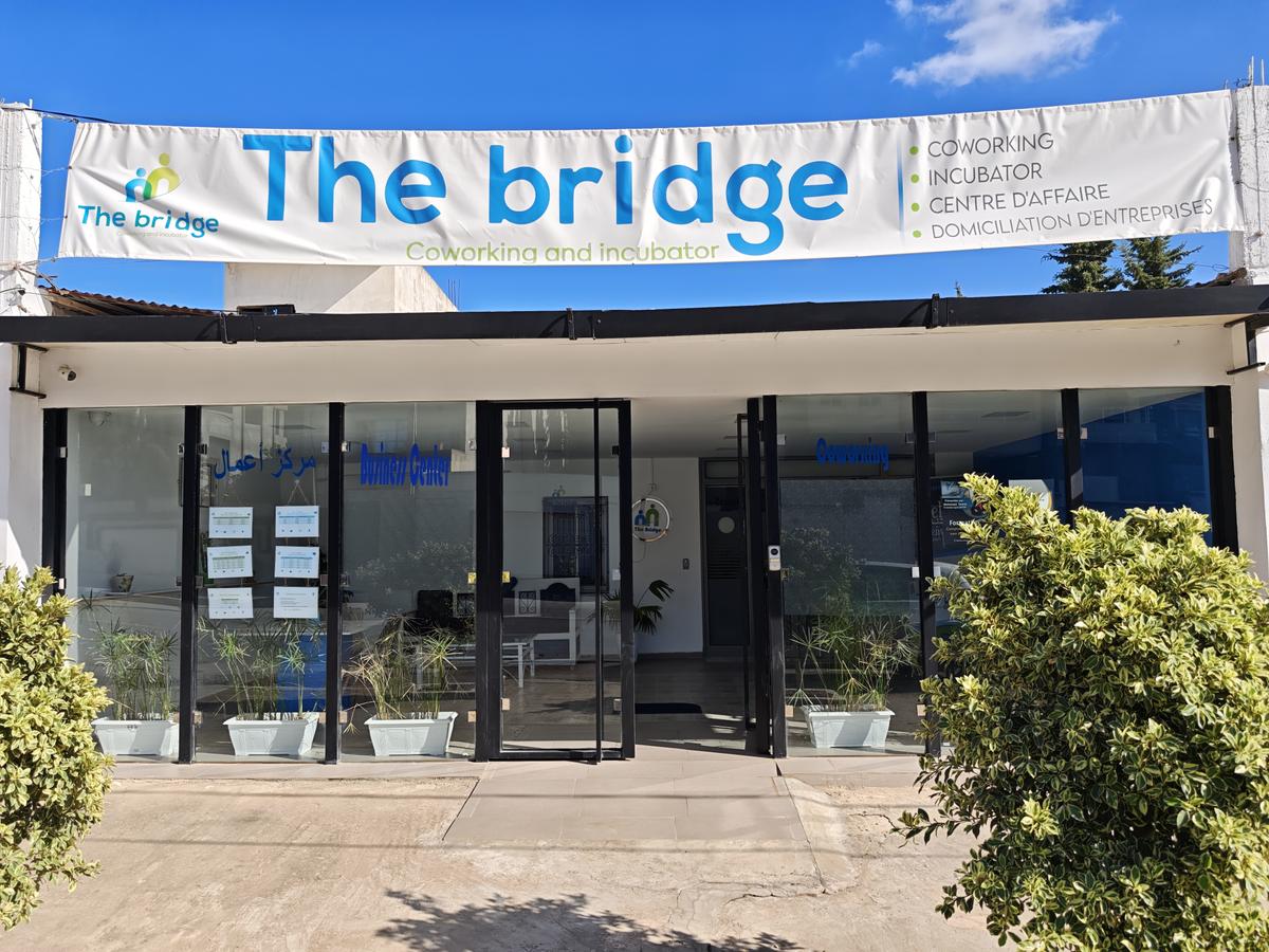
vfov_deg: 58.9
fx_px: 843
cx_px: 634
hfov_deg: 73.9
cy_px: 476
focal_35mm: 23
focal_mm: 6.55
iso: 50
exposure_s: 1/3769
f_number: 1.62
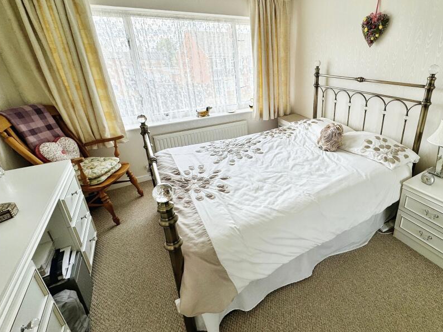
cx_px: 277
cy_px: 140
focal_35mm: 18
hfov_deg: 86.1
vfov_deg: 71.1
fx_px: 230
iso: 40
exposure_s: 1/163
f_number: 2.2
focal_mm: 2.22
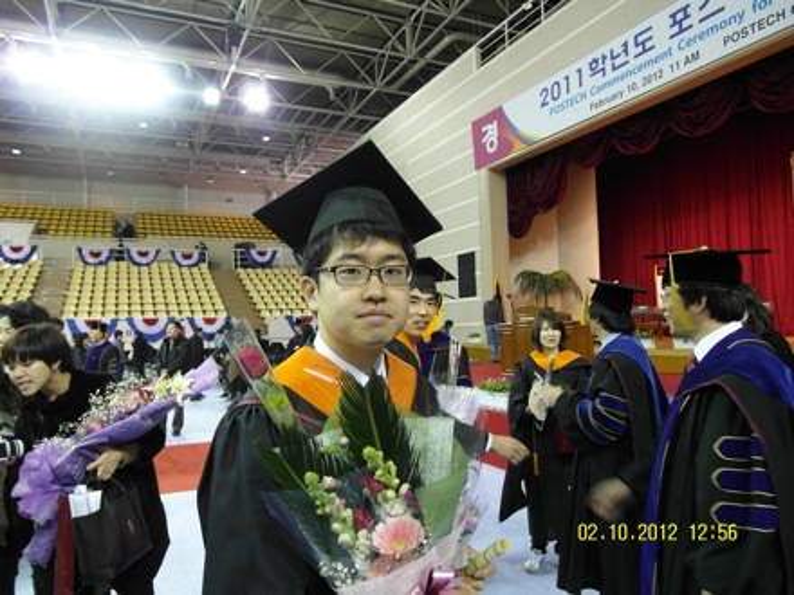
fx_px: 550
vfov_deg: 56.8
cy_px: 298
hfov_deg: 71.6
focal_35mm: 24
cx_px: 397
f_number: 2.5
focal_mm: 5.2
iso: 200
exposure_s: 1/30
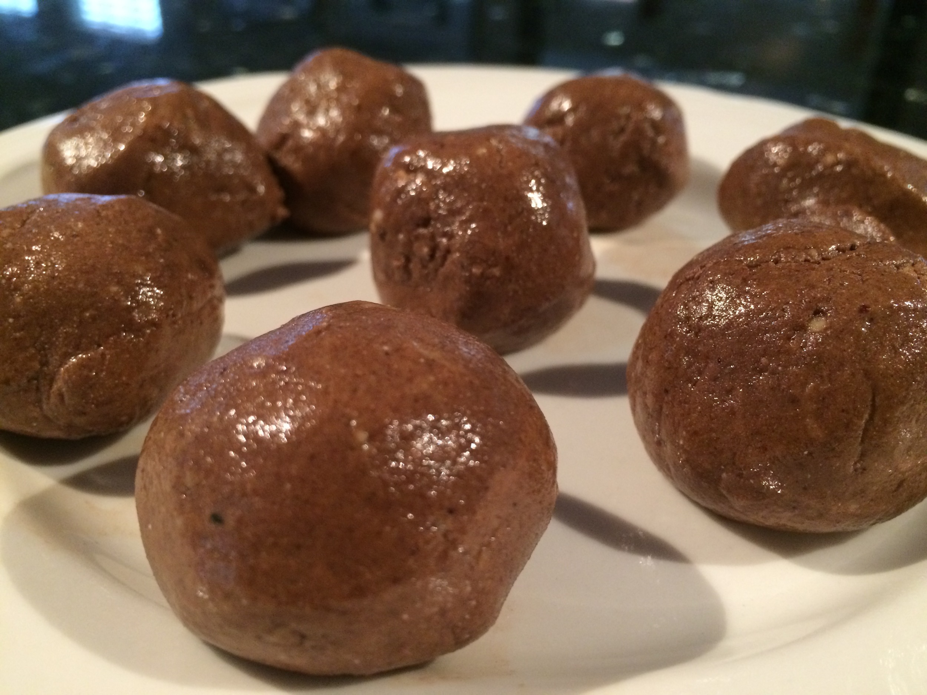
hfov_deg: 61.7
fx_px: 777
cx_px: 464
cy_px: 348
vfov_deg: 48.2
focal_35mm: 29
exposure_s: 1/20
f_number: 2.2
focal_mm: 4.15
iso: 250
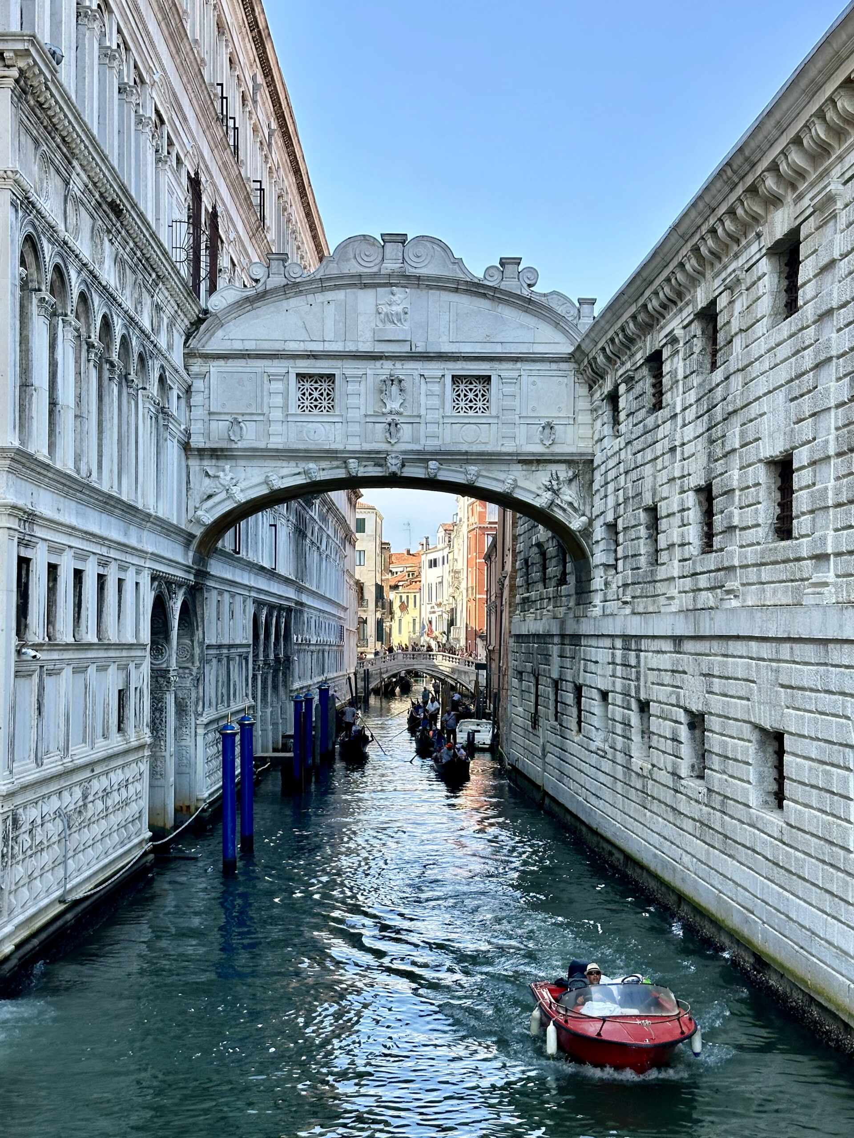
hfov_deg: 30.3
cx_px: 427
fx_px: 1579
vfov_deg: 39.7
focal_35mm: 48
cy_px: 569
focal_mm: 6.86
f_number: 1.78
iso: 64
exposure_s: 1/1357
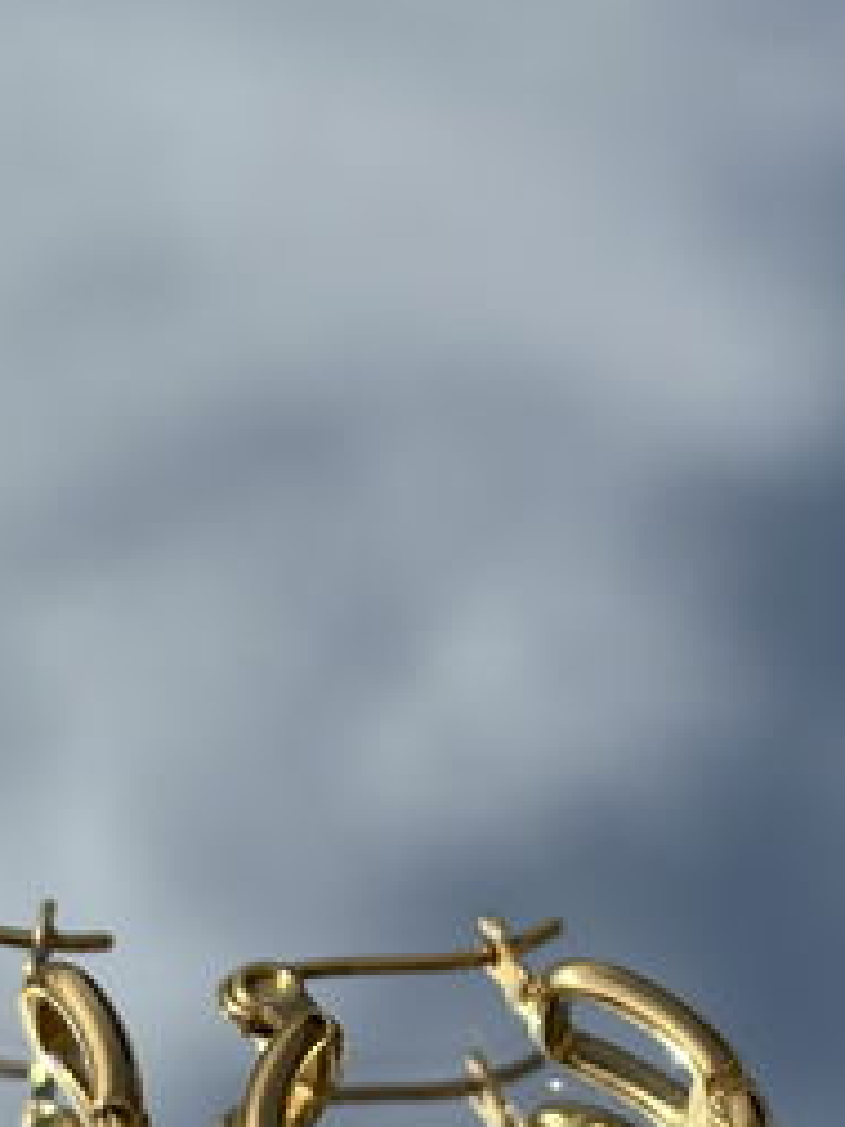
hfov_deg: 13.4
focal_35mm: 110
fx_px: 3580
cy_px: 964
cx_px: 201
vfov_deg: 17.7
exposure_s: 1/7194
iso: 40
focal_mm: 5.96
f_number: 1.6
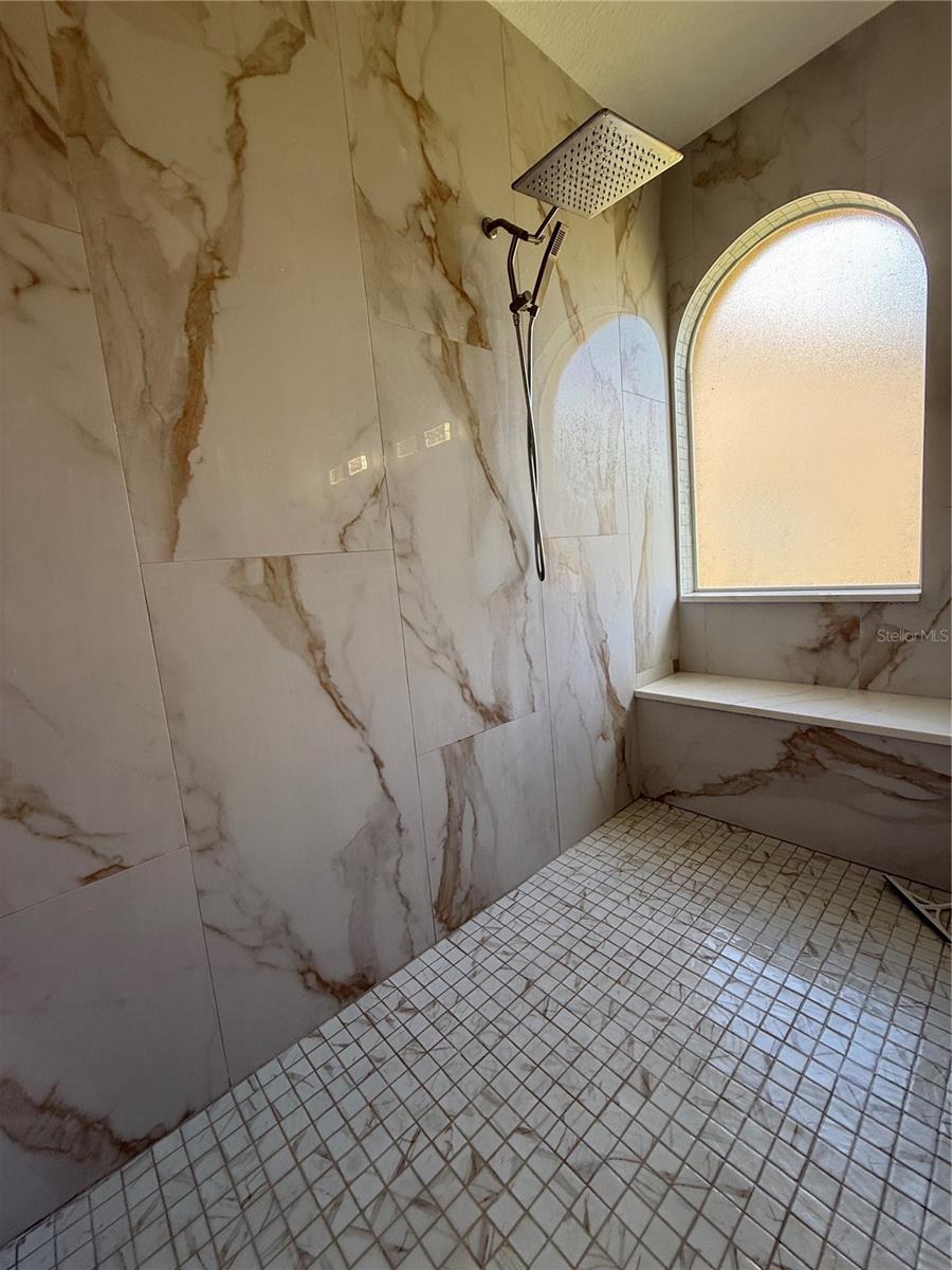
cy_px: 635
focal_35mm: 14
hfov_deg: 85.7
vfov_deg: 102.1
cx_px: 476
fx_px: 513
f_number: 2.2
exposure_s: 1/120
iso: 50
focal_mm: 2.22
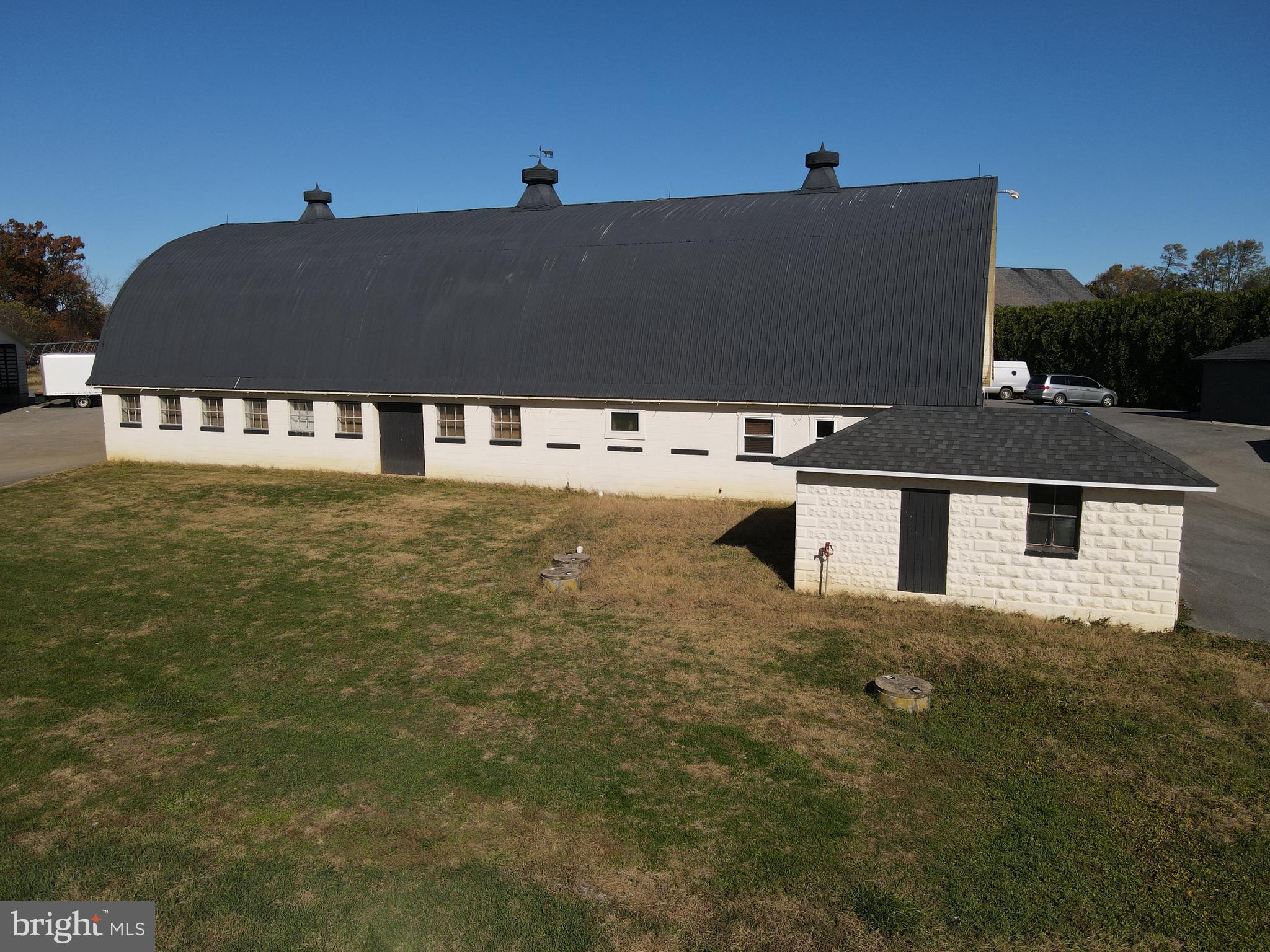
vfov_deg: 56.8
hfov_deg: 71.6
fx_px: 881
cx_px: 635
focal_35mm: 24
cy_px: 476
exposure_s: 1/1500
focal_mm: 4.5
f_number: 2.8
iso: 100
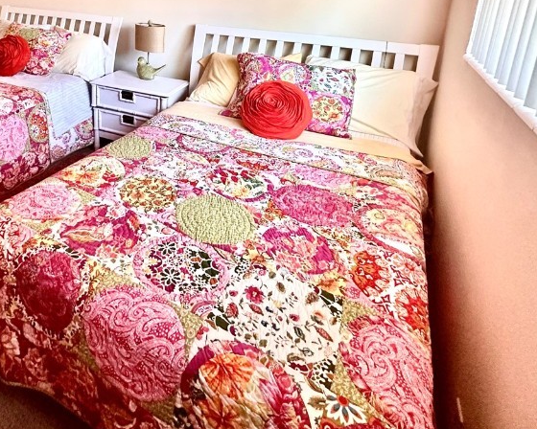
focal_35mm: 25
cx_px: 147
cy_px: 70
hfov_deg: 64.8
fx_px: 397
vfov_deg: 52.1
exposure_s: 1/60
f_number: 2.2
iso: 400
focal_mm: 2.22
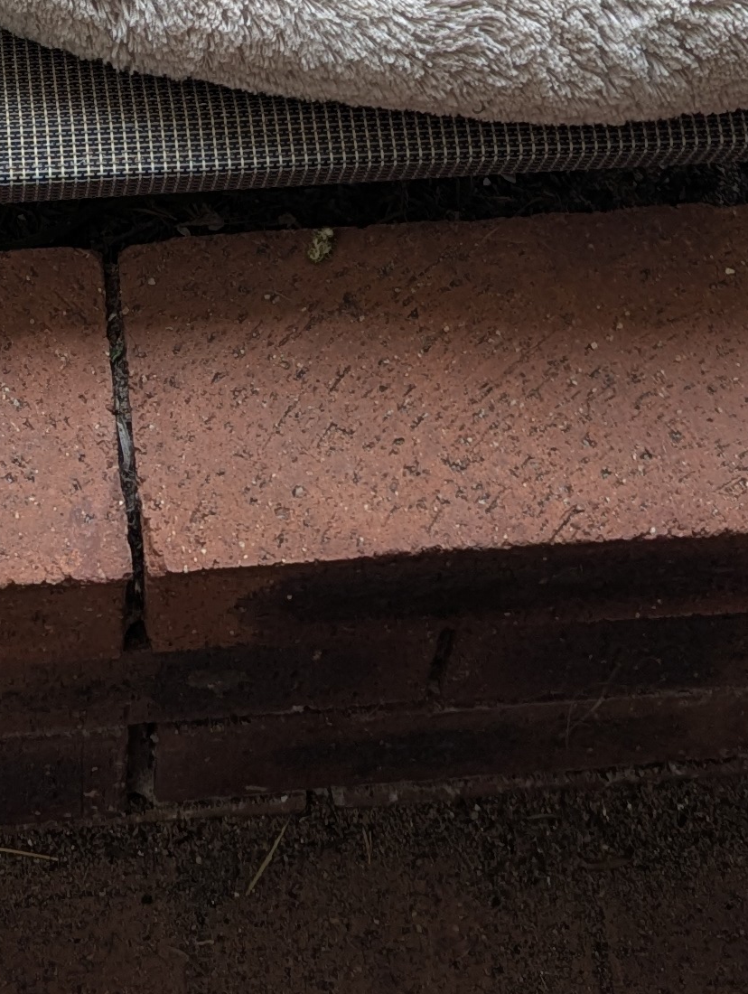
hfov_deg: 16.5
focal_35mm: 89
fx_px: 2558
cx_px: 108
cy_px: -530
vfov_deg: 19.1
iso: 47
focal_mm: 6.81
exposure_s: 1/580
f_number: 1.85
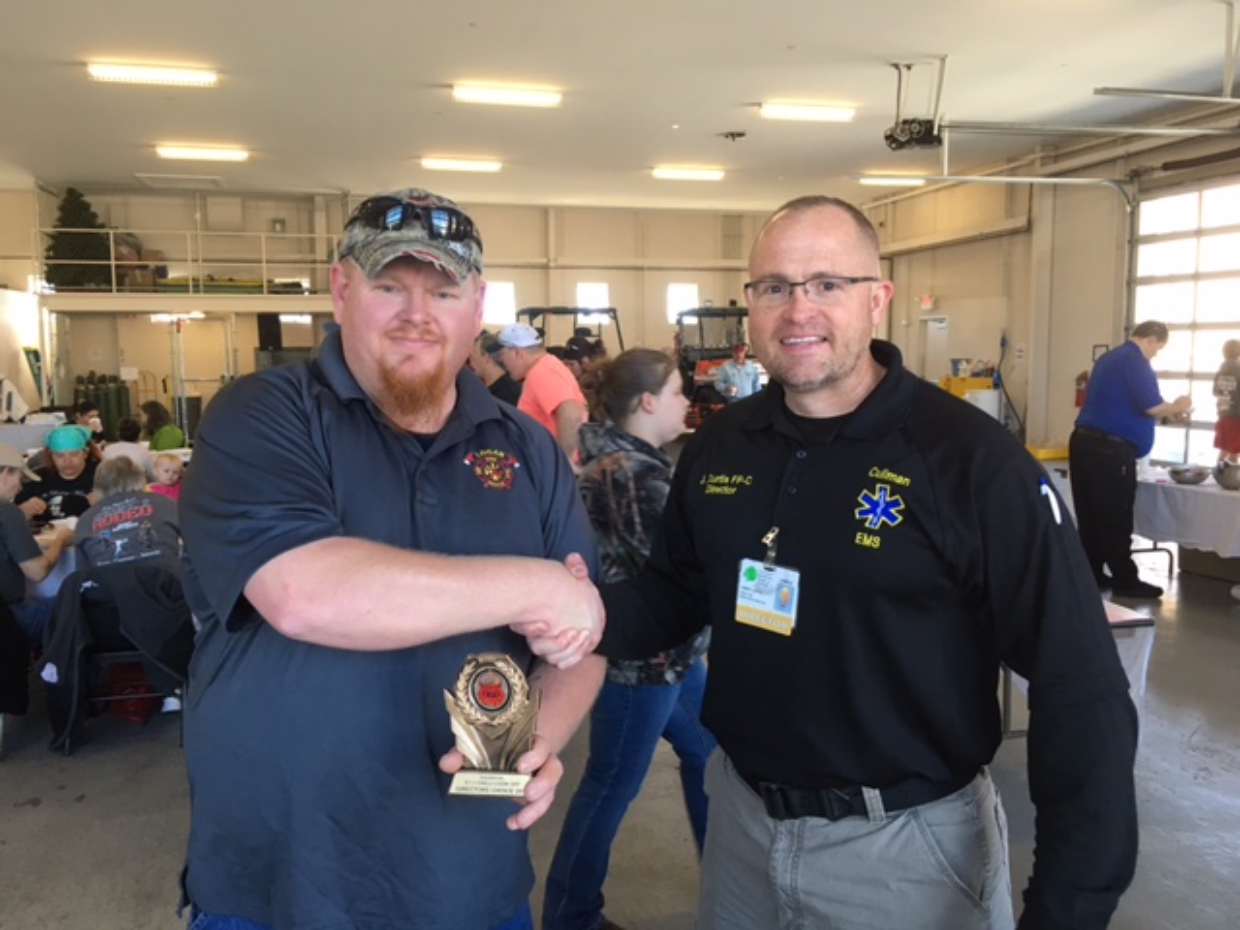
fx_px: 1039
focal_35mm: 29
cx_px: 620
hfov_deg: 61.7
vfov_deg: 48.2
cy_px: 465
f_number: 2.2
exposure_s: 1/30
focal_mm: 4.15
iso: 40
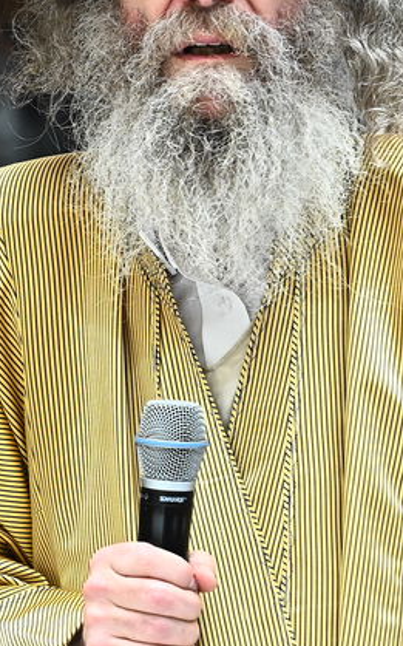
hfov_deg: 3.2
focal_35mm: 416
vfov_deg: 5.1
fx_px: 7315
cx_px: 156
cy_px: 187
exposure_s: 1/250
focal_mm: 122
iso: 2000
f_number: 5
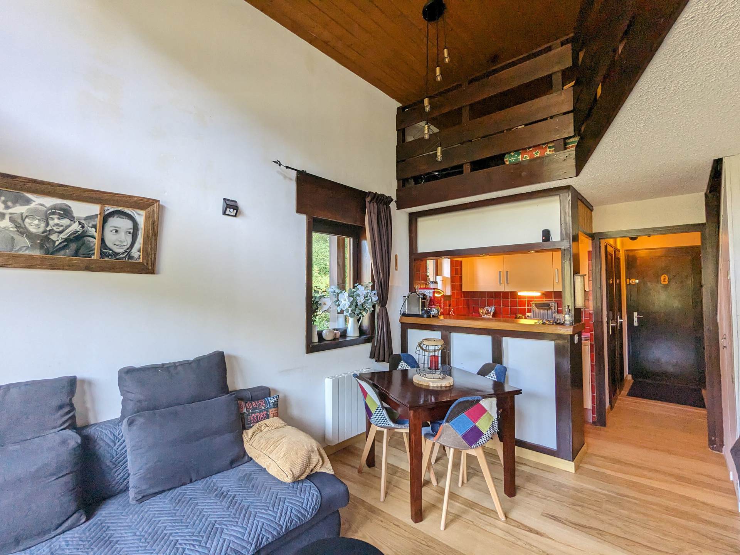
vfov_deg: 78.1
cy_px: 278
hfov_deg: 94.5
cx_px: 370
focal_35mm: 16
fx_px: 342
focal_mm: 2.35
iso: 154
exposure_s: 1/100
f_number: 2.2
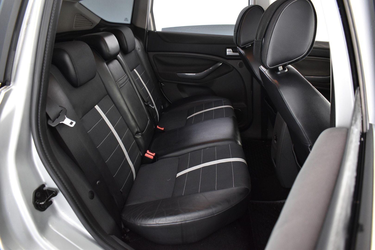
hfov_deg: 67.4
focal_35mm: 27
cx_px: 188
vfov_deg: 47.9
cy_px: 125
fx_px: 281
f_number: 5
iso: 1250
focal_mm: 18
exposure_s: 1/8
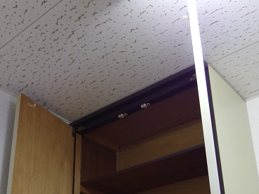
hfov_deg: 39.7
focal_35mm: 48
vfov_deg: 29.3
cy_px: 164
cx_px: 120
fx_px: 359
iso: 200
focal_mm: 6
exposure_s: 1/45
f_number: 1.8
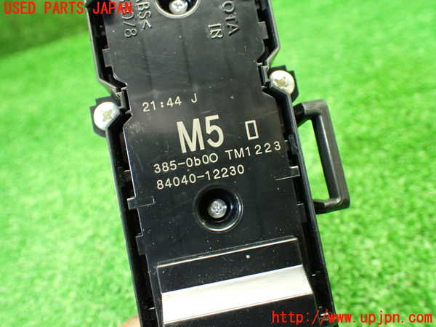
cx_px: 218
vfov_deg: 46.8
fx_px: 378
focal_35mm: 30
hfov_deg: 60.0
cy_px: 164
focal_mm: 5.4
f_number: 2.3
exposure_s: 1/60
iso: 800
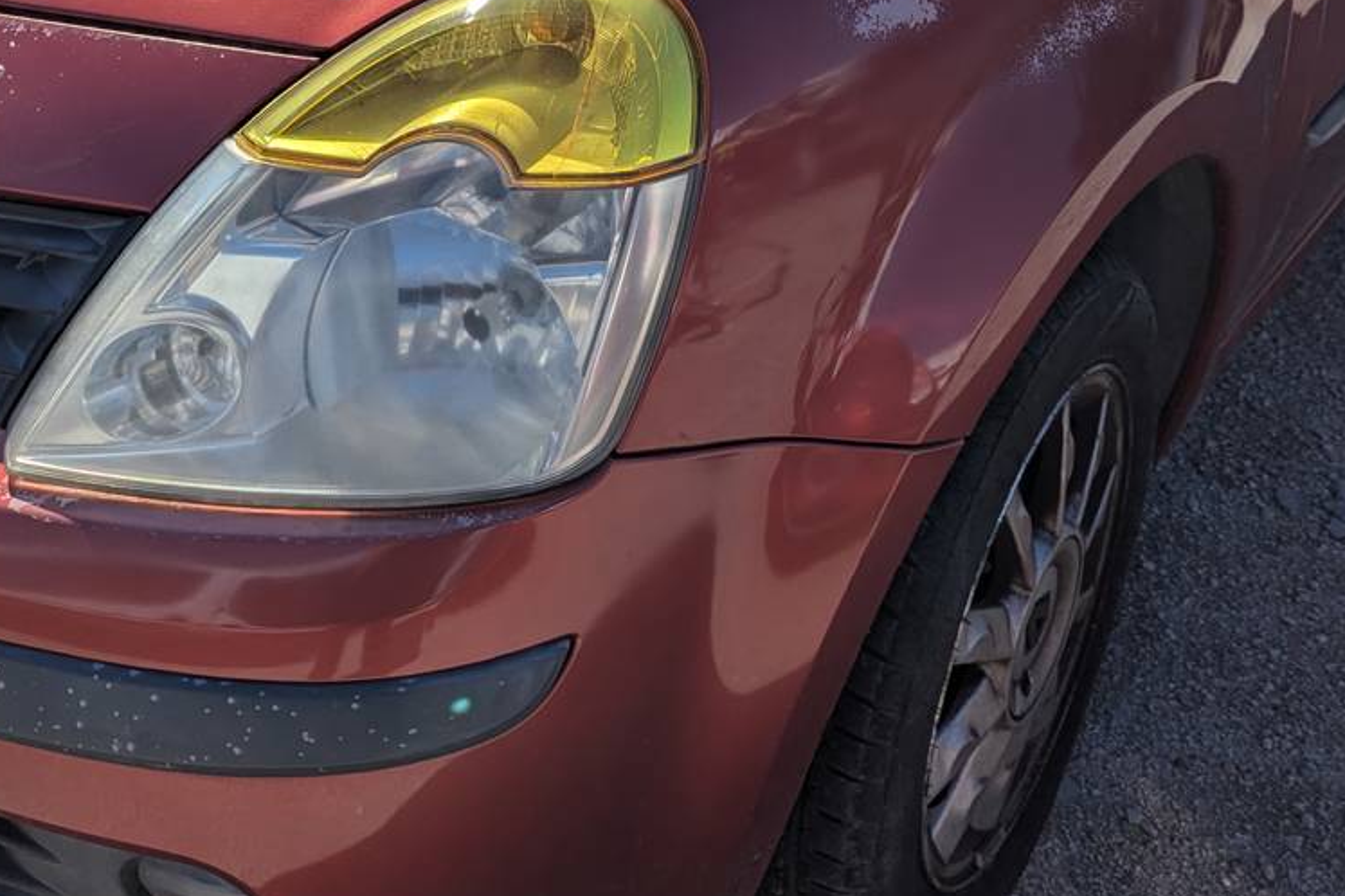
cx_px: 490
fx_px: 1793
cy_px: 50
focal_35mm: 48
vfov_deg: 26.9
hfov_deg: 40.8
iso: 54
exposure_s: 1/8696
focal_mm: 6.81
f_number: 1.85
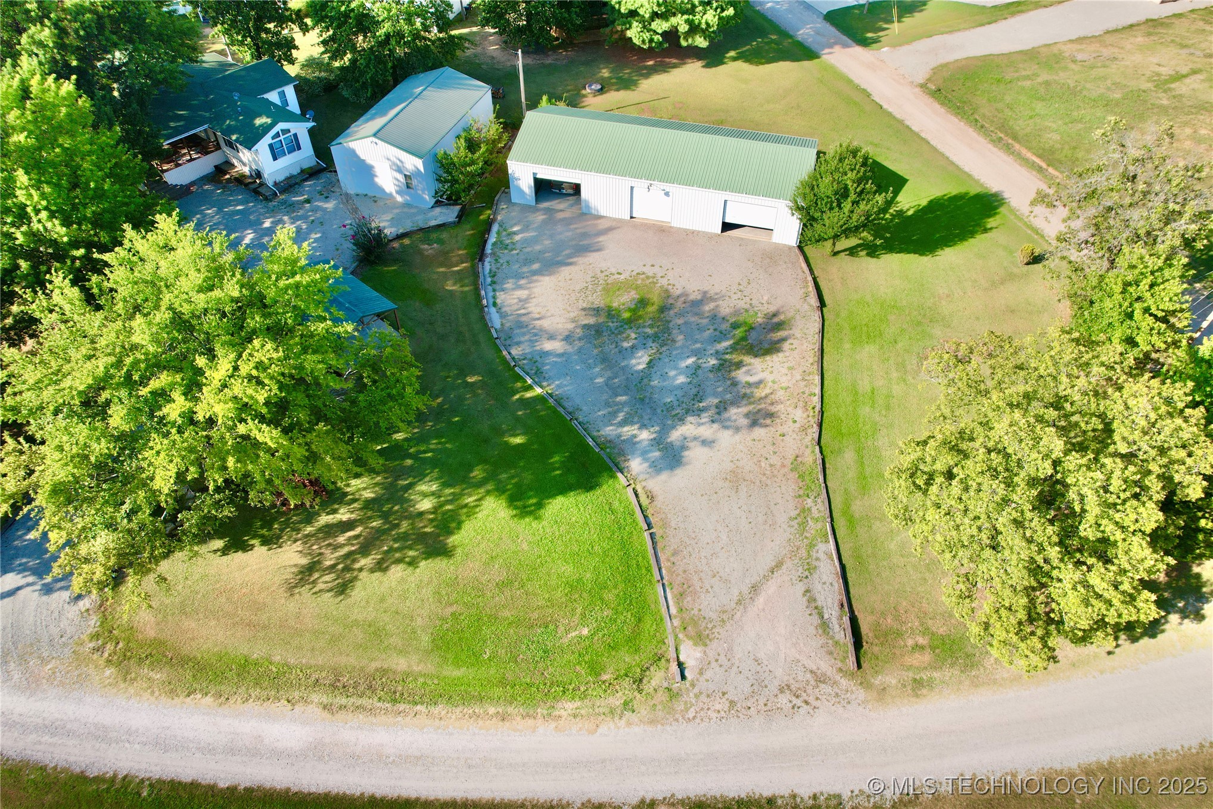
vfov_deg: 57.2
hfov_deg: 78.6
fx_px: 741
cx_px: 606
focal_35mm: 22
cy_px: 404
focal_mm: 8.38
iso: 100
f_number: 2.8
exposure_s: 1/1000
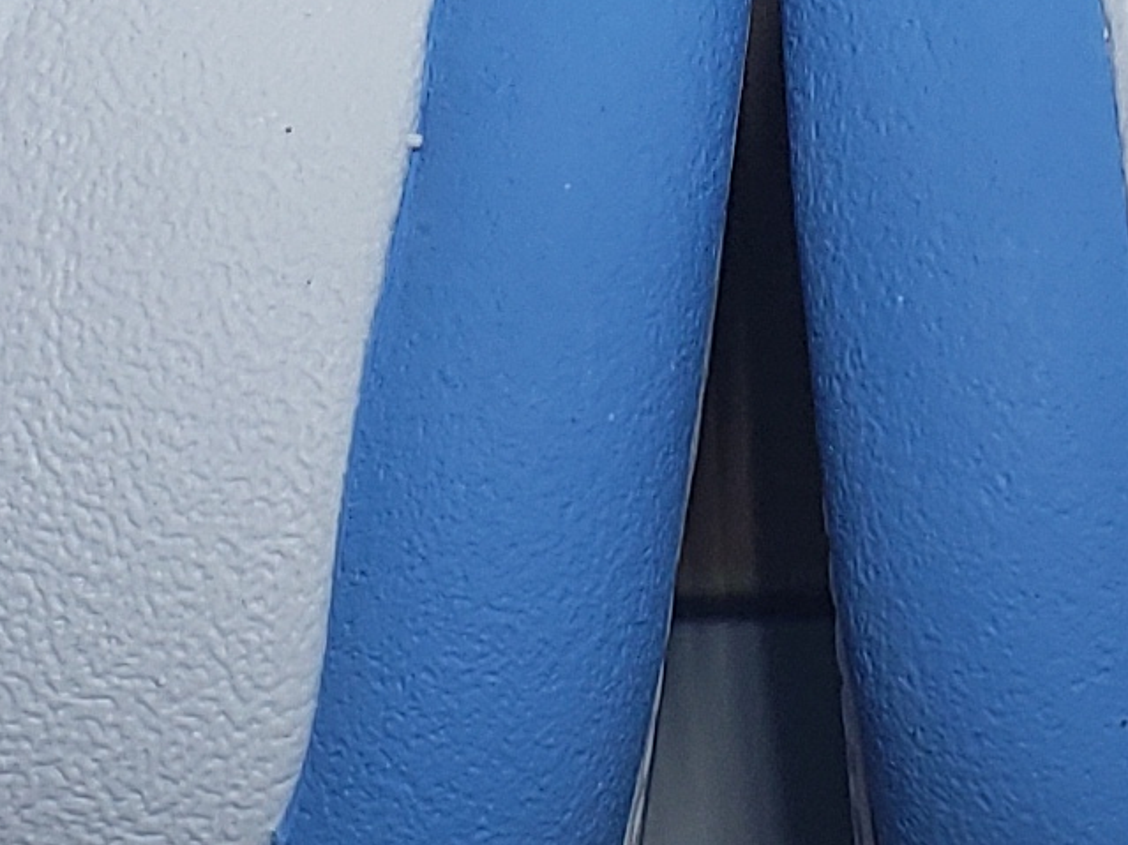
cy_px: -796
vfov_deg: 8.6
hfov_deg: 12.0
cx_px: 876
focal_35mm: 164
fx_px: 5343
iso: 50
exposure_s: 1/421
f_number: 2.4
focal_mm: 4.3
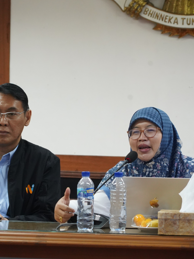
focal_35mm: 347
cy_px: 129
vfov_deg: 5.7
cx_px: 80
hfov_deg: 4.3
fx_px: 2593
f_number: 6.3
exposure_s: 1/125
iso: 8000
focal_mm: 240
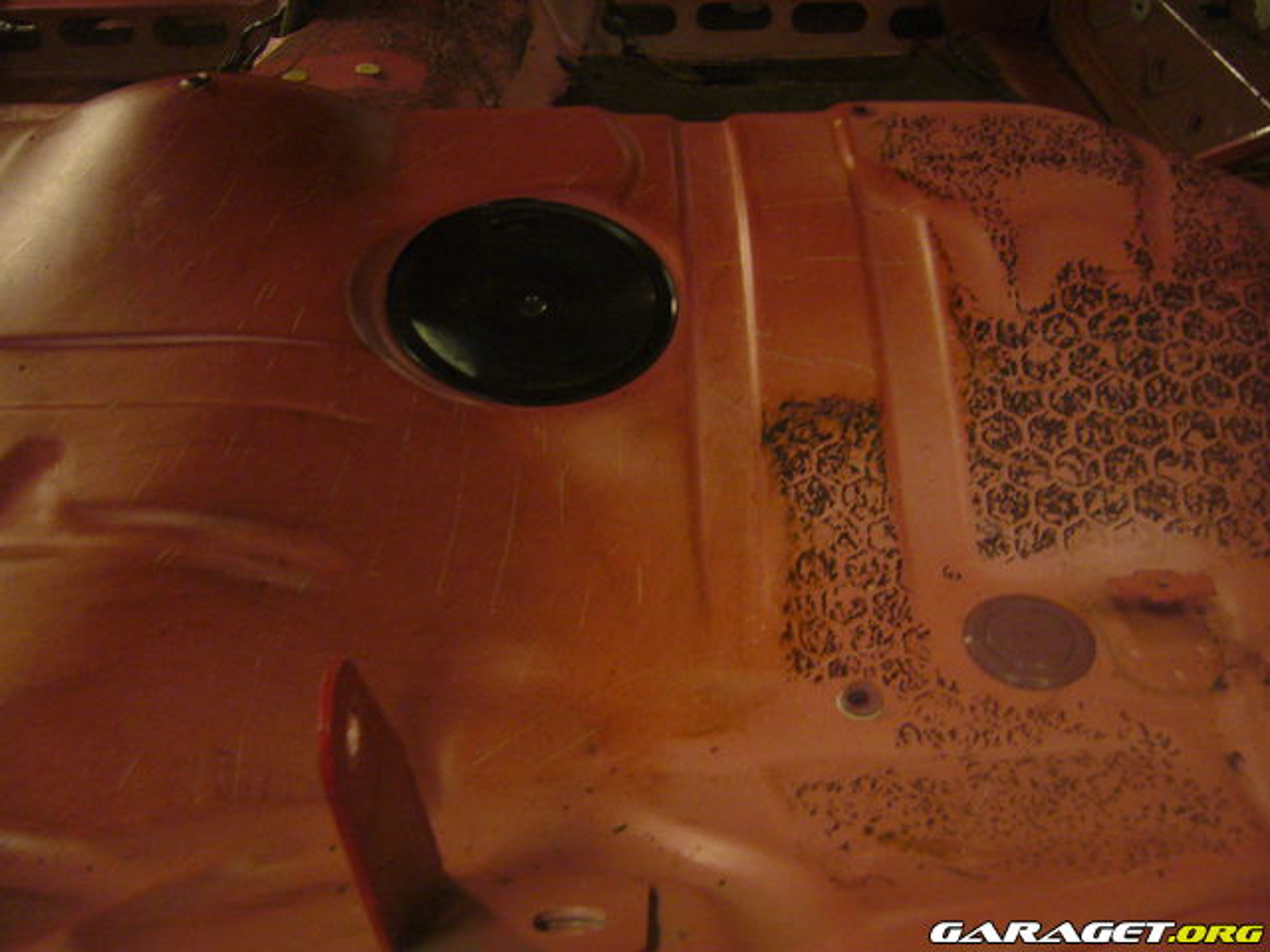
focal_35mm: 35
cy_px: 476
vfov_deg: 40.7
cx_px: 635
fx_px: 1284
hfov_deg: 52.6
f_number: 2.8
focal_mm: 5.8
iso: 200
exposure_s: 1/8
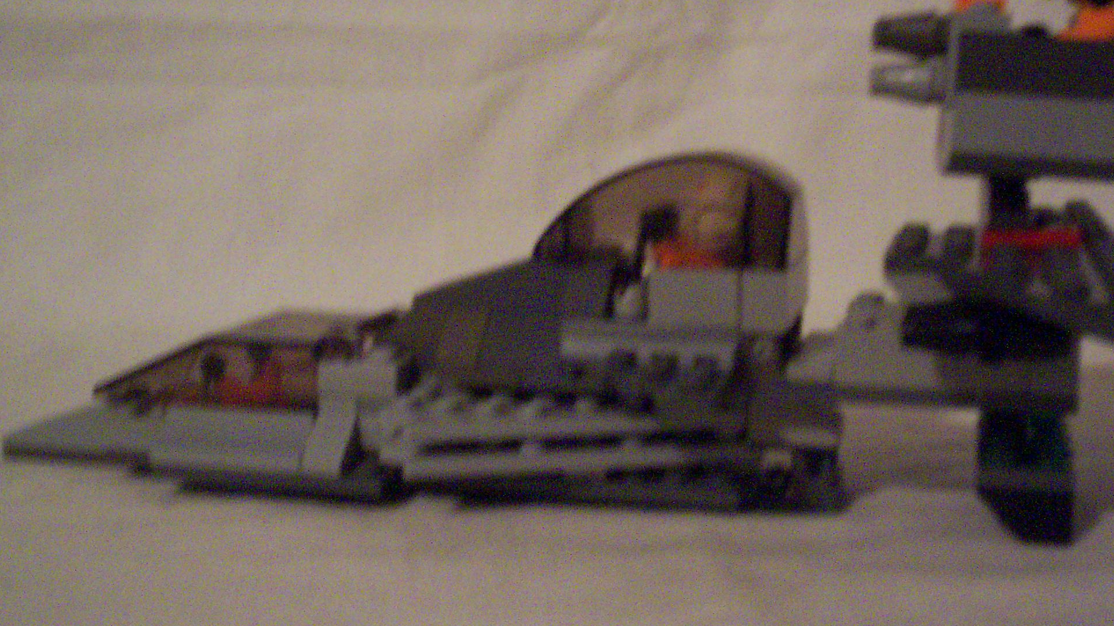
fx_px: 1388
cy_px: 254
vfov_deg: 25.4
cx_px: 600
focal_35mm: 47
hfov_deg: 43.7
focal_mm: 5.9
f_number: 4.5
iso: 400
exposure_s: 1/8
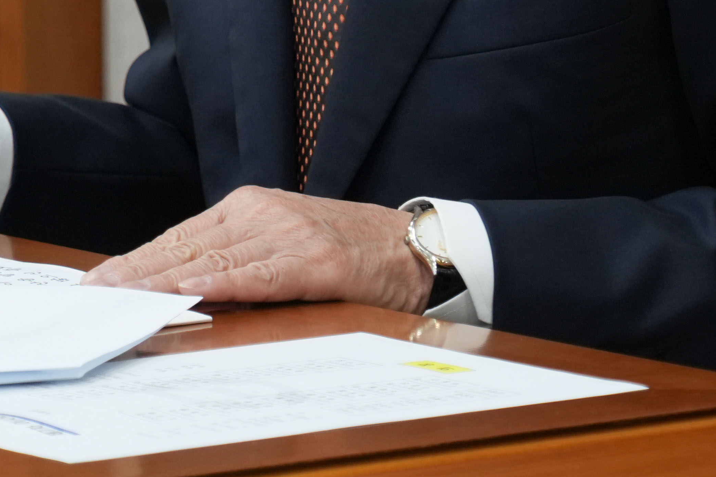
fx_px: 7975
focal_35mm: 401
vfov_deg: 3.4
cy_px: -249
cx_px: 320
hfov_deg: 5.1
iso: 1250
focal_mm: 120
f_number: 6.3
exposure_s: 1/200
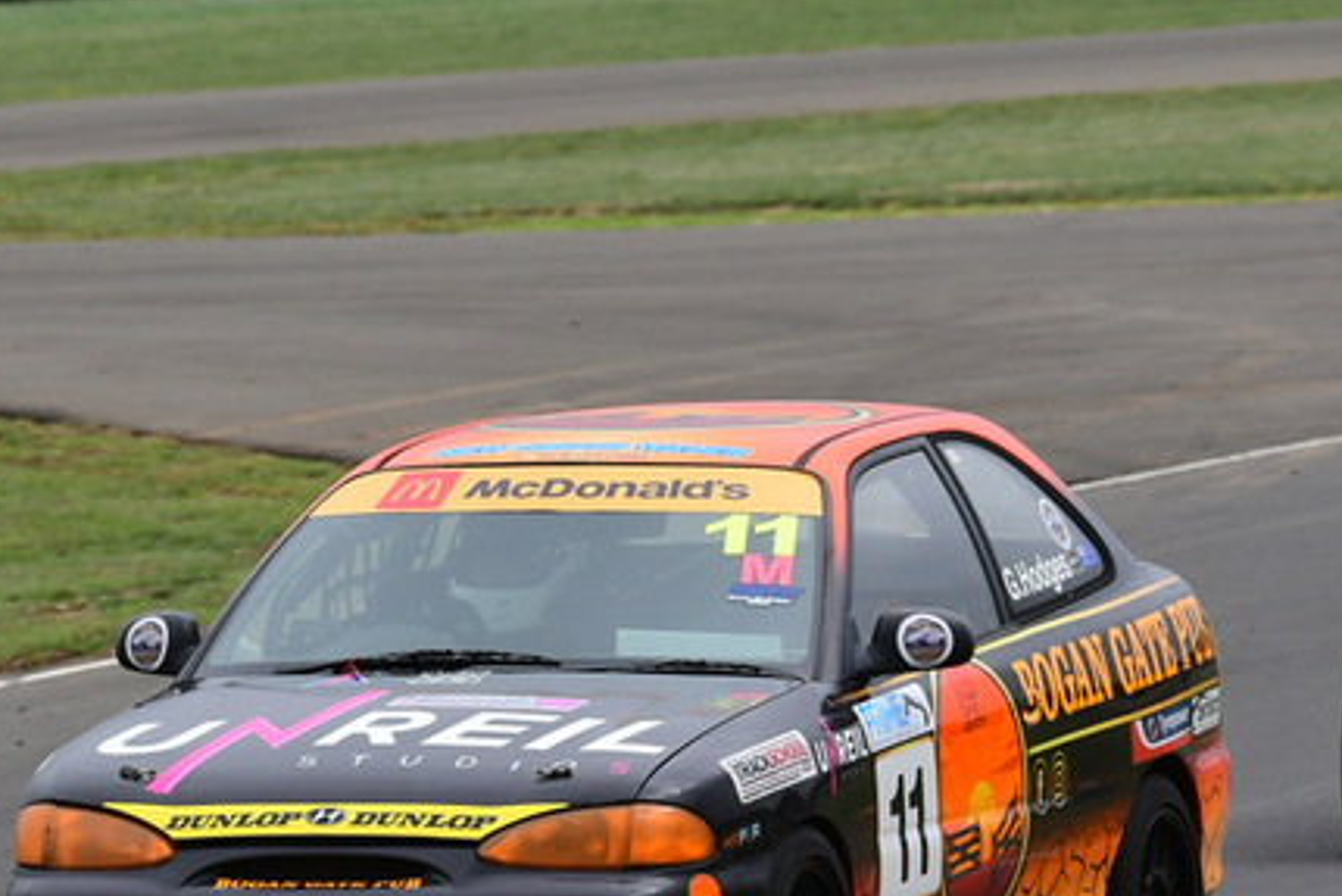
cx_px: 556
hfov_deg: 2.2
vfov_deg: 1.5
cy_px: 484
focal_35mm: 949
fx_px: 35387
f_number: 11
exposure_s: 1/640
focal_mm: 340
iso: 640
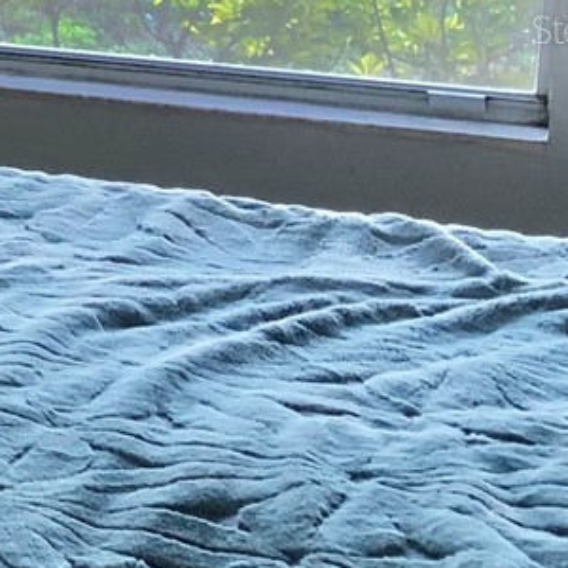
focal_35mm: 132
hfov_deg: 11.1
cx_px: -805
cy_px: 28
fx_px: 2450
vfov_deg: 13.1
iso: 32
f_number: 1.8
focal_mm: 3.99
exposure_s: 1/30
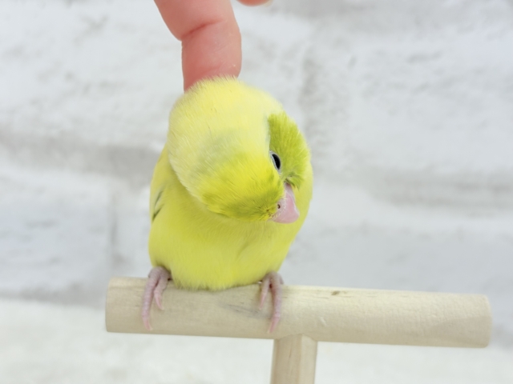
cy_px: 192
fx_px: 771
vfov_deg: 28.0
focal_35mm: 52
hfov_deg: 36.8
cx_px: 256
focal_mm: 5.96
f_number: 1.6
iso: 40
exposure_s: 1/50
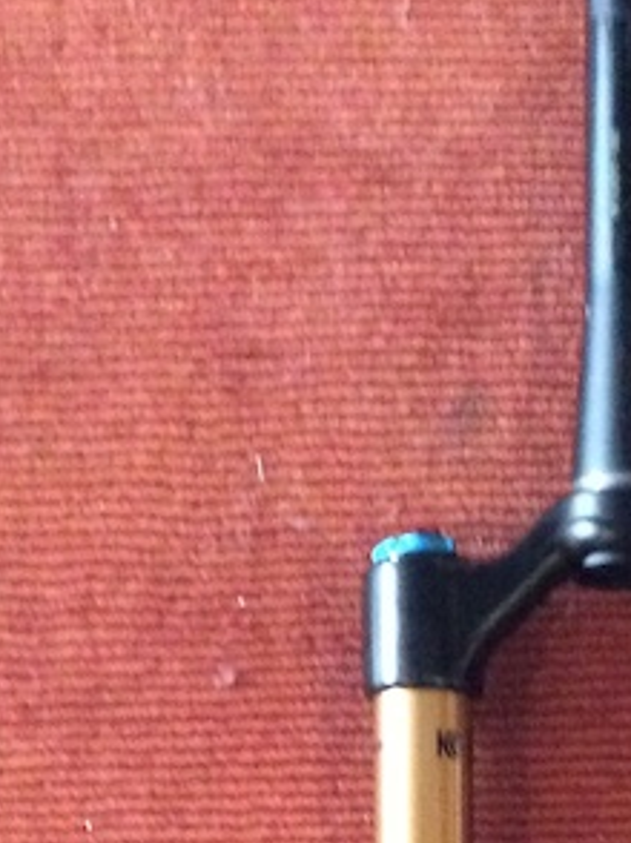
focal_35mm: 87
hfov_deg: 16.7
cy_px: 1090
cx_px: 599
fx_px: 2118
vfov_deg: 20.6
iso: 800
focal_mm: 3.3
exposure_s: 1/15
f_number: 2.4
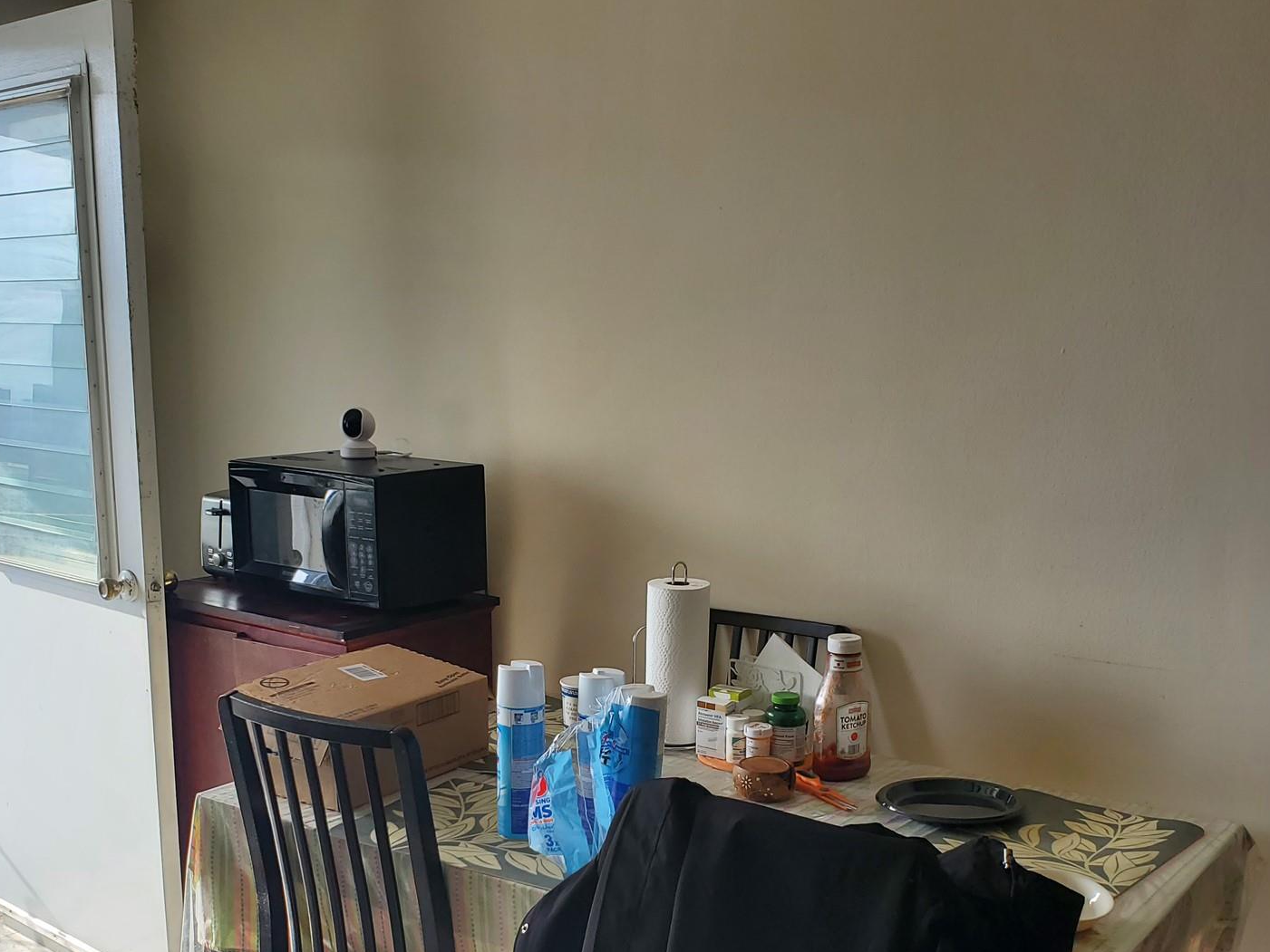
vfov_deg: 37.3
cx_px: 645
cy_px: 636
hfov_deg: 49.0
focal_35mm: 38
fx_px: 1394
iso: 50
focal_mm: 4.3
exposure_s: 1/197
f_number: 2.4
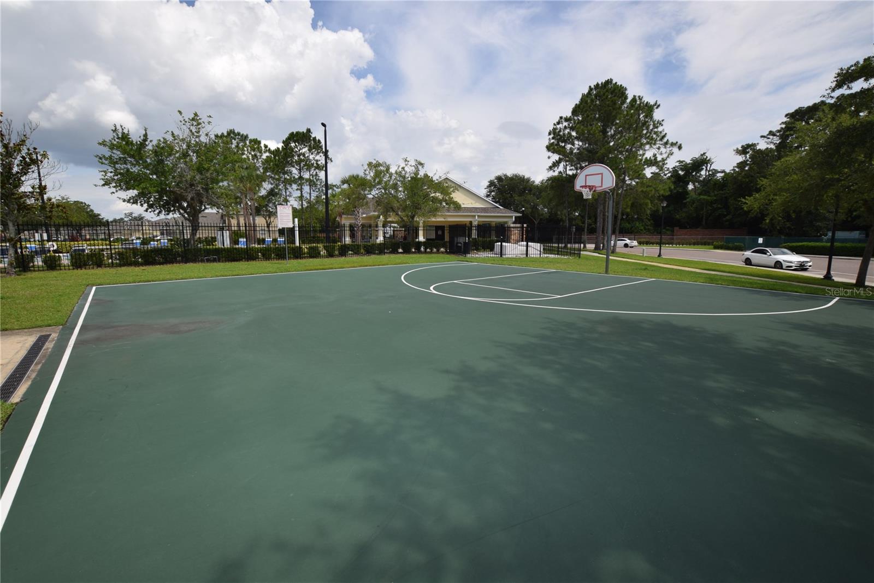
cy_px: 292
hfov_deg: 100.4
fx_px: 364
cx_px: 437
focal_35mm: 15
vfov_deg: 77.3
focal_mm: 10
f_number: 10
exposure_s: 1/200
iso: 100
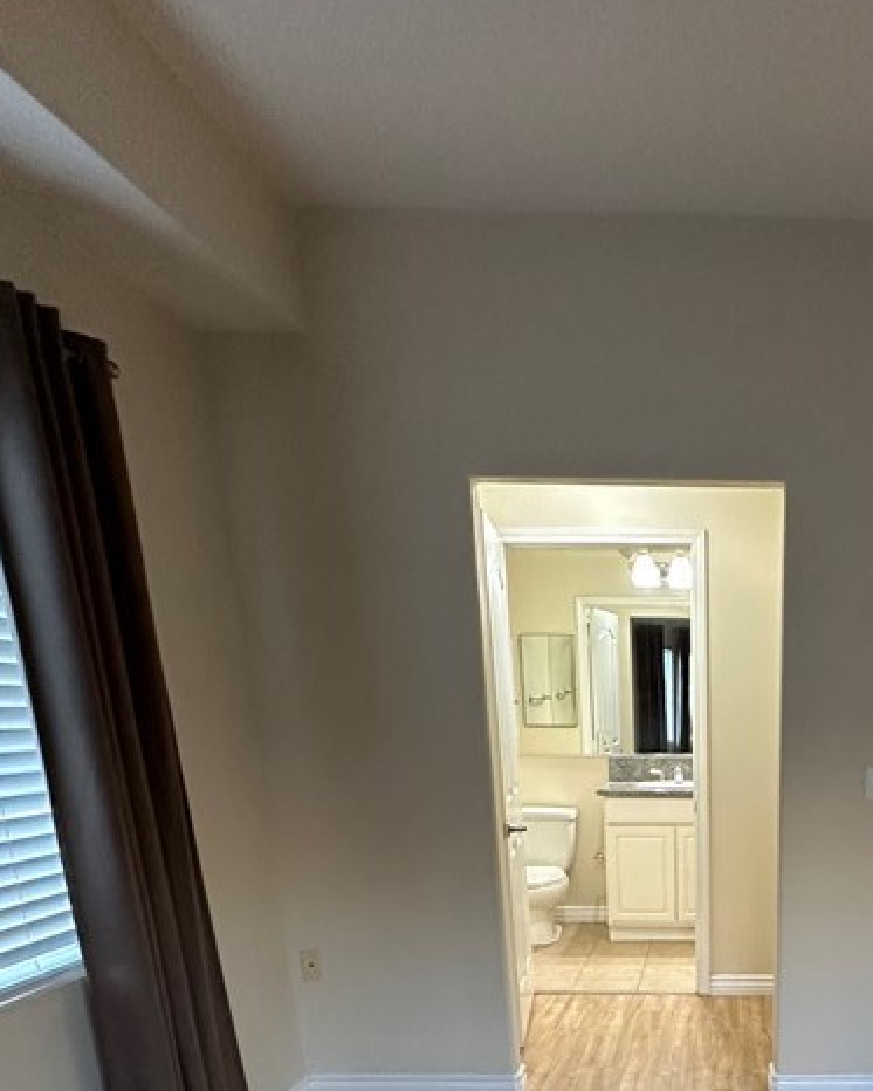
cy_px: 1021
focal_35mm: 30
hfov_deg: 45.0
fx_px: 969
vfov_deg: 50.6
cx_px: 749
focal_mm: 2.22
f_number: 2.2
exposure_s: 1/60
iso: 250
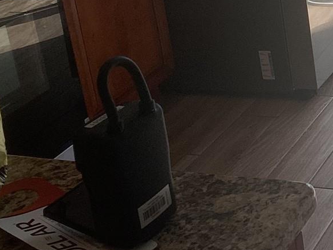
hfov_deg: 20.7
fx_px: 818
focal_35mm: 85
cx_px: 452
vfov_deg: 16.7
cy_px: -47
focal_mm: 3.3
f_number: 2.4
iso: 25
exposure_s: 1/154
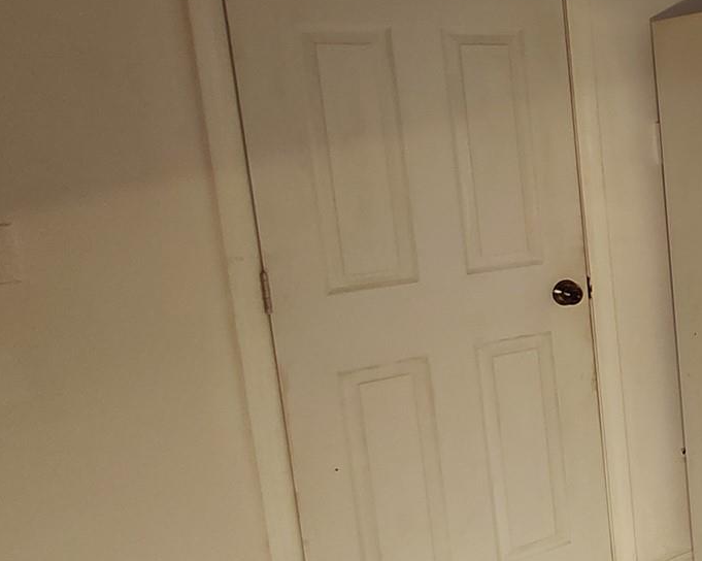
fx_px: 976
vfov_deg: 32.0
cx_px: 1003
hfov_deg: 28.6
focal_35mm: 47
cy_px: 232
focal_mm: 1.64
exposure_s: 1/153
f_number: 2.2
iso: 40
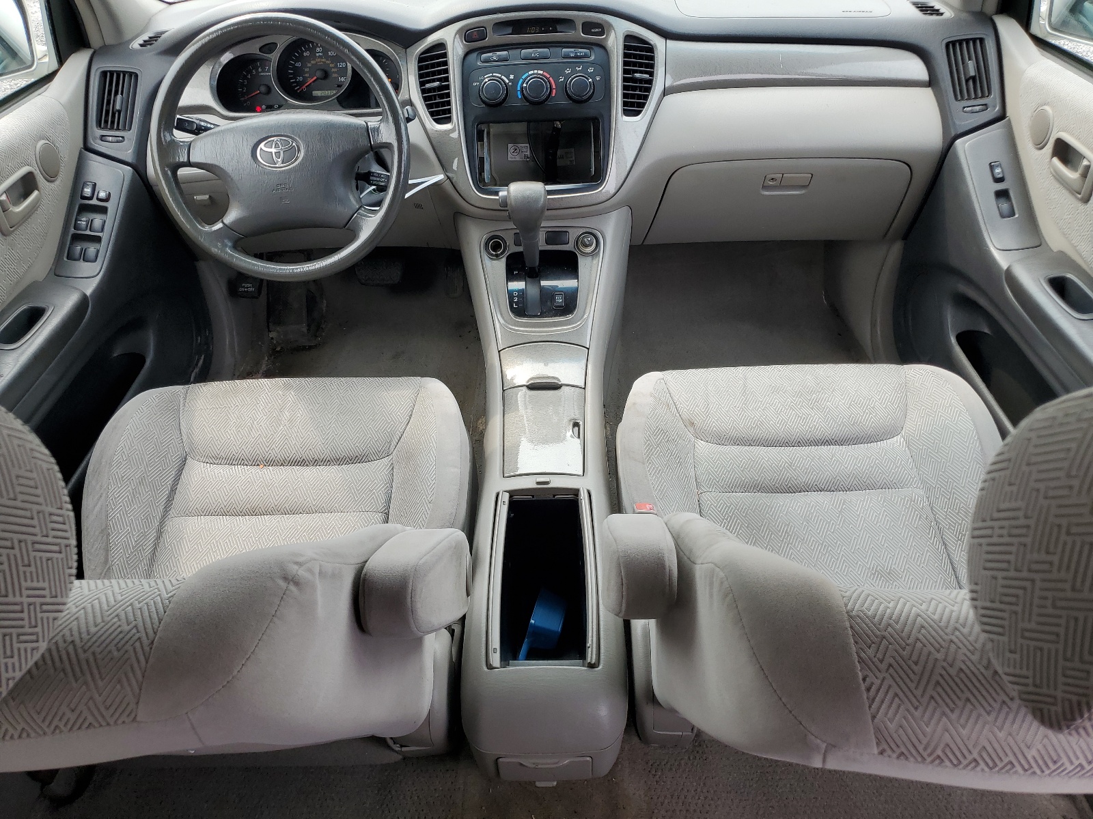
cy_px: 410
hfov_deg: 67.3
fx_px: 821
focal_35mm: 26
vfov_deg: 53.1
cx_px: 546
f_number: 1.5
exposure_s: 1/303
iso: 50
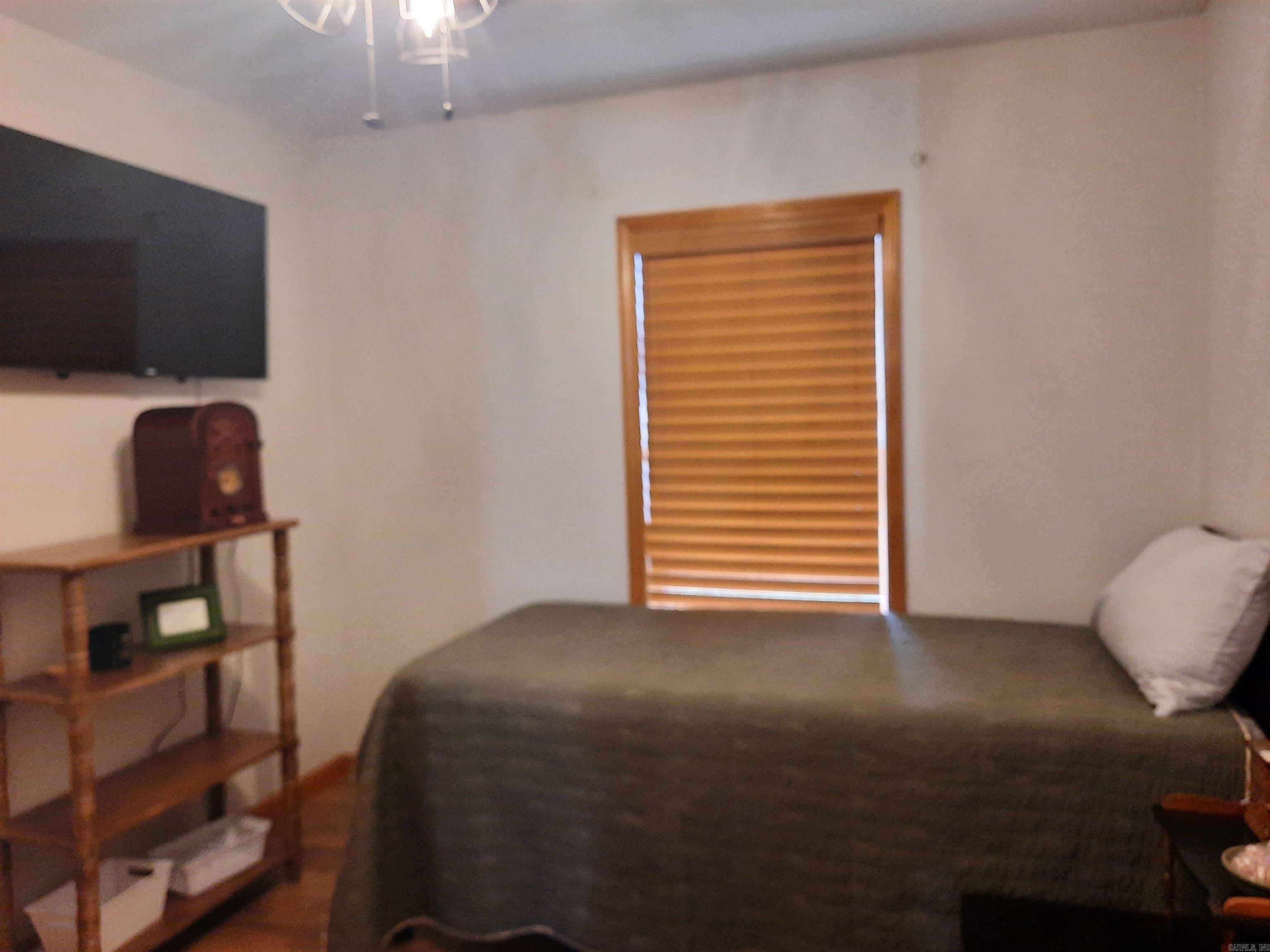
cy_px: 476
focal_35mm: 25
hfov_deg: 69.4
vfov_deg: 54.9
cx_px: 635
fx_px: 917
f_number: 2
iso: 320
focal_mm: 4.6
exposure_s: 1/30
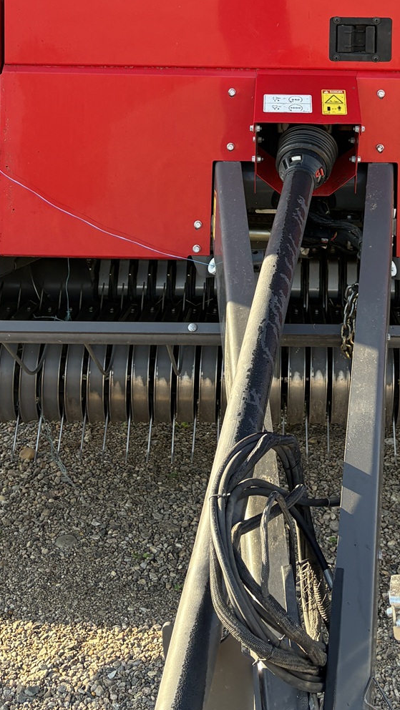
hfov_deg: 20.9
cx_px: 312
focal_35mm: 57
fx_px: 1074
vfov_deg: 33.7
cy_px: 15
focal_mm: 5.96
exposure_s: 1/435
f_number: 1.6
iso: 64
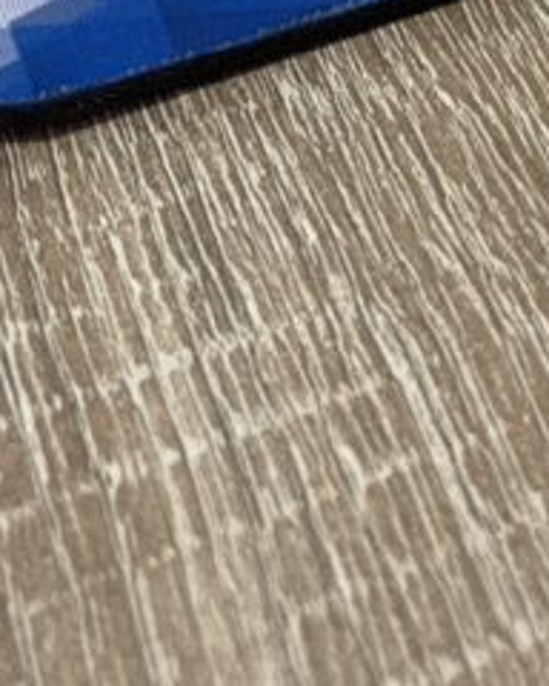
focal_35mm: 104
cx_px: 715
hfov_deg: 14.2
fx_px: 2112
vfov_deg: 16.5
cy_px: -403
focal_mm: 5.1
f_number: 1.6
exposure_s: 1/50
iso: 100
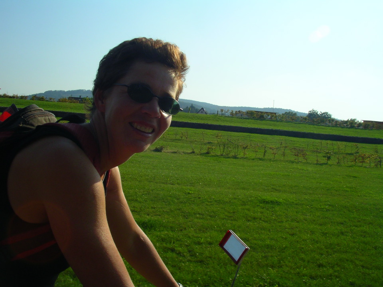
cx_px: 192
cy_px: 144
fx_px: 409
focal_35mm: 37
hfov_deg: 50.1
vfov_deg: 38.7
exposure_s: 1/250
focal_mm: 5.7
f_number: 6.9
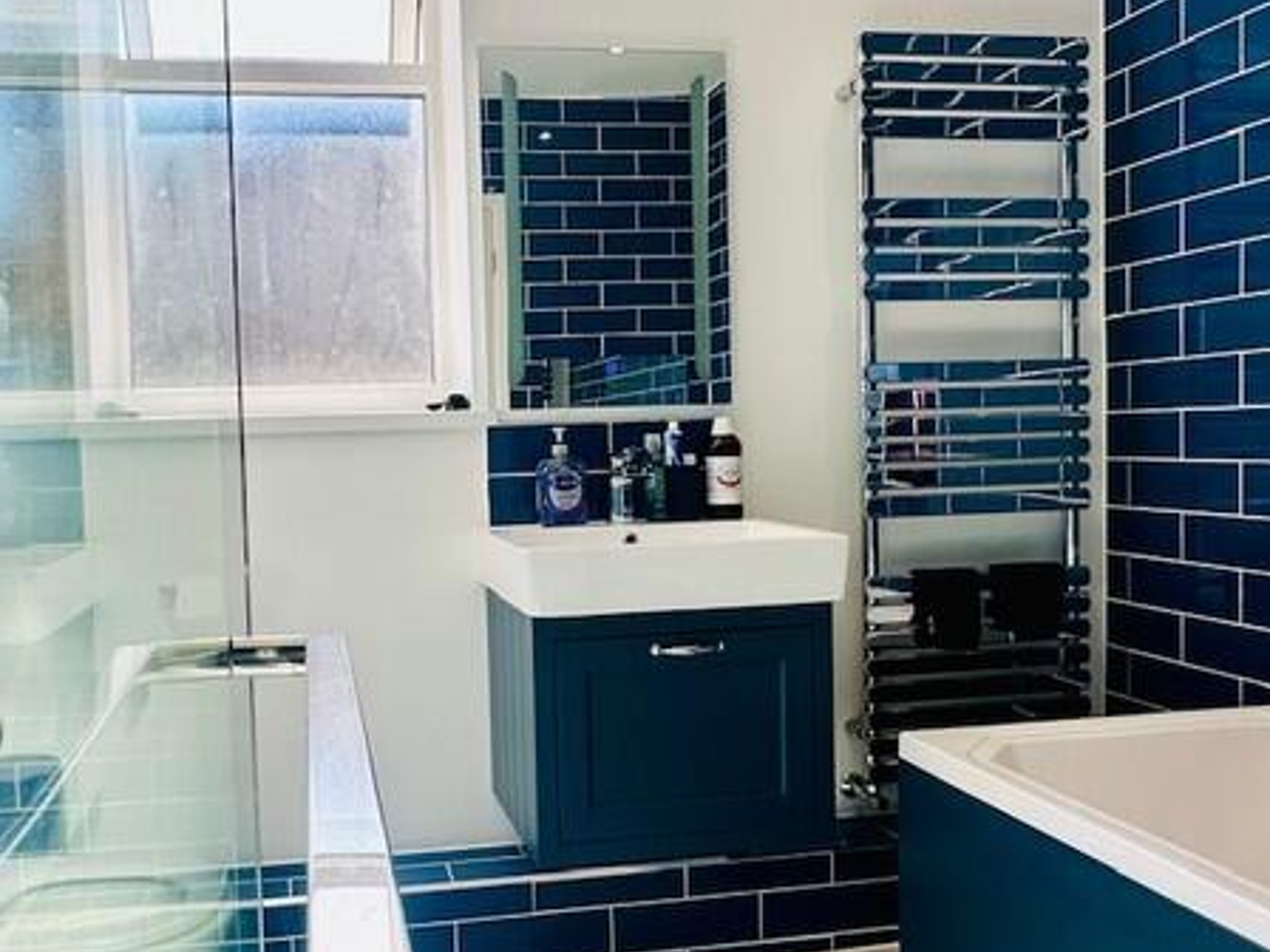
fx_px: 1174
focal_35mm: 32
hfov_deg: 56.1
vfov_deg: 44.2
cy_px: 490
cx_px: 468
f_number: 2.2
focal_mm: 2.22
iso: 40
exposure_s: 1/270
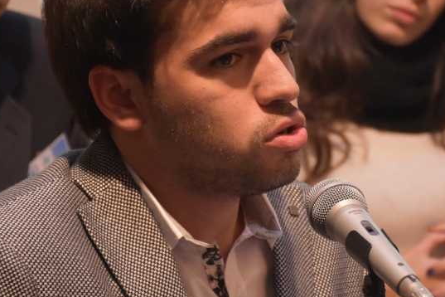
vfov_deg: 5.1
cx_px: 293
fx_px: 3361
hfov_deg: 7.6
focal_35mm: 272
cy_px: 146
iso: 3600
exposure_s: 1/60
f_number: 5.3
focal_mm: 95
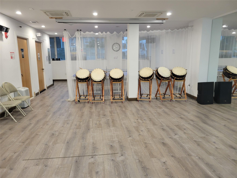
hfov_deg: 67.3
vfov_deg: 53.1
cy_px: 89
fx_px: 178
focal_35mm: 26
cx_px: 118
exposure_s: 1/40
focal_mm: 5.4
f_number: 1.8
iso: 200
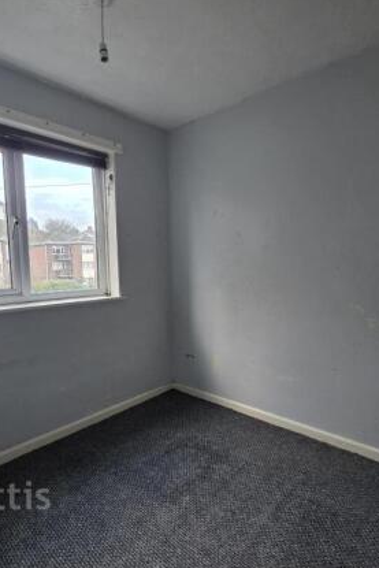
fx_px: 300
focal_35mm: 19
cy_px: 292
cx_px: 172
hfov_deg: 64.5
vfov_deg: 86.9
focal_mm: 2.2
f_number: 1.9
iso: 320
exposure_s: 1/50
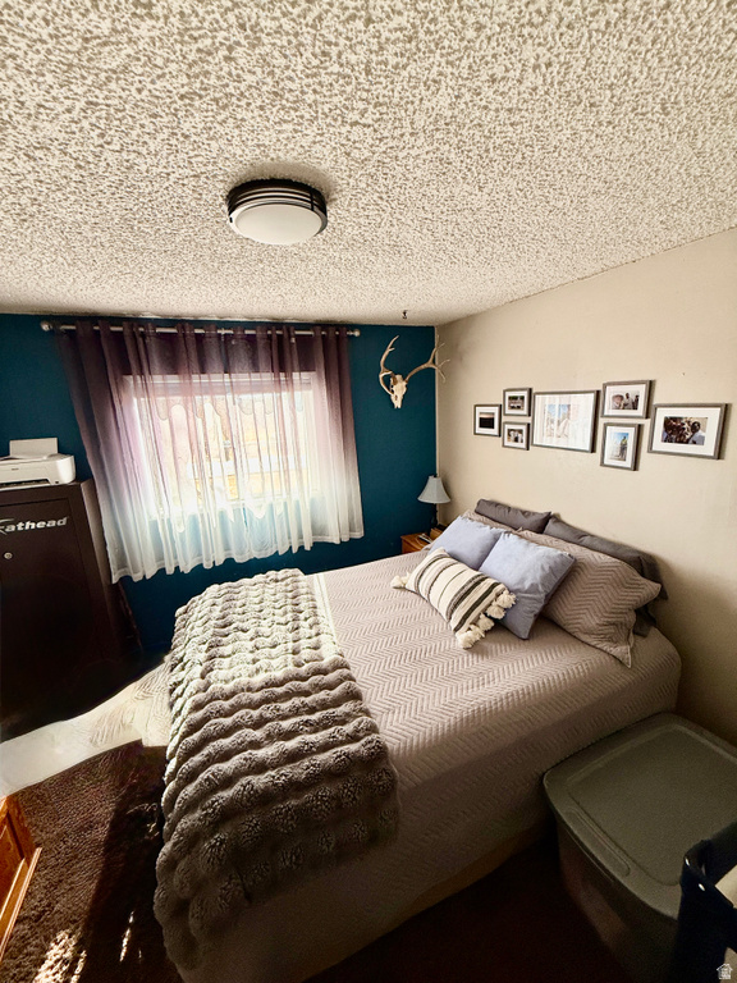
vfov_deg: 102.1
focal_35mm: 14
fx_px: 397
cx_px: 368
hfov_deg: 85.7
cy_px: 492
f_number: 2.2
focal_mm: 2.22
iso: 160
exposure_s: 1/99
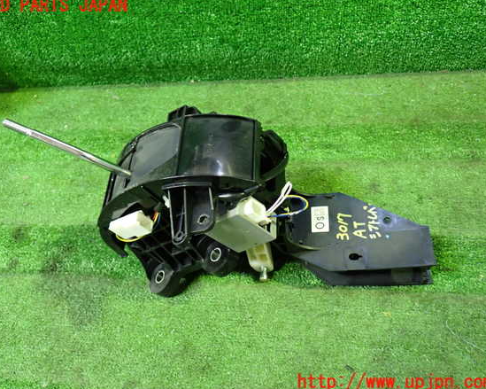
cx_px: 232
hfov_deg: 55.6
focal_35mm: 32
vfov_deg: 45.8
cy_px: 194
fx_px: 460
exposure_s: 1/30
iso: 640
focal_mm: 5.4
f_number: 2.3
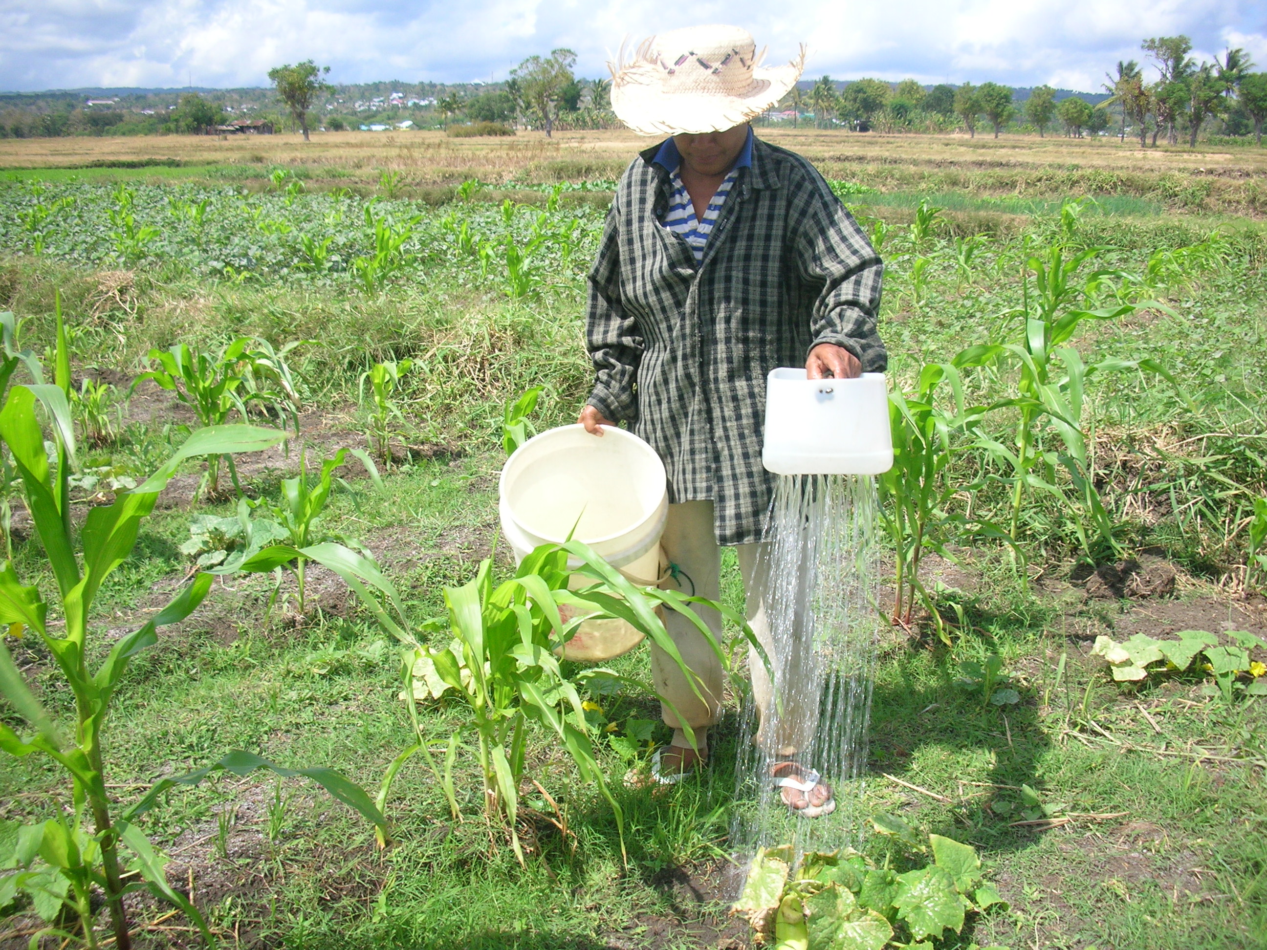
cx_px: 634
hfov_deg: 52.6
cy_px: 475
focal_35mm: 35
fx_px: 1281
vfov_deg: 40.7
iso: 71
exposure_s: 1/76.6
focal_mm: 5.8
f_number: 8.5
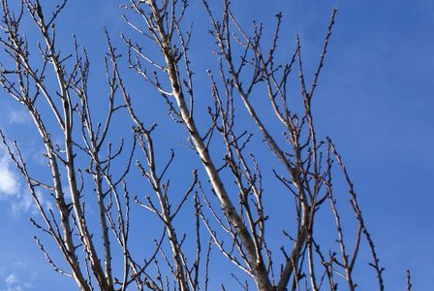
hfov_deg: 28.8
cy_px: 151
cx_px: -26
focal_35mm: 64
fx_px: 773
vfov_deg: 21.3
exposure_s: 1/125
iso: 100
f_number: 10
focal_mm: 20
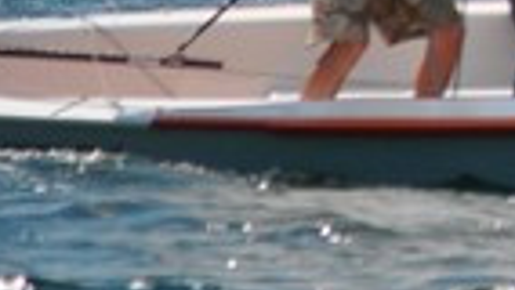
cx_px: 1320
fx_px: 18296
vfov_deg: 0.9
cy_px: -667
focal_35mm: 1339
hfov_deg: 1.6
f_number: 5
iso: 200
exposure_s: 1/1600
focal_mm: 135
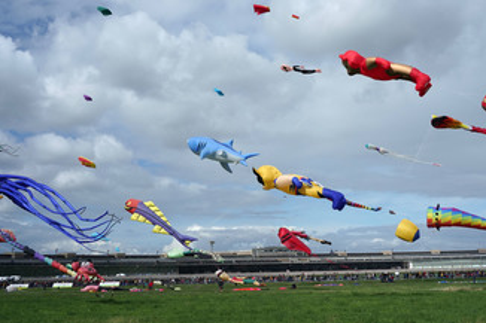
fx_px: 634
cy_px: 116
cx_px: 265
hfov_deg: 41.9
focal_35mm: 47
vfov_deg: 28.5
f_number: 8
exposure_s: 1/1250
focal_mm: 34
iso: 640
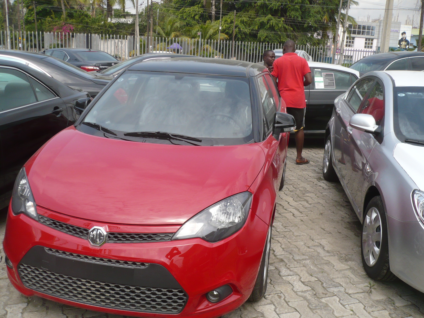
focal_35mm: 35
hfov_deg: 52.6
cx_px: 212
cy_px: 159
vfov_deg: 40.7
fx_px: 429
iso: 100
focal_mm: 5.8
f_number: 2.8
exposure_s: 1/640
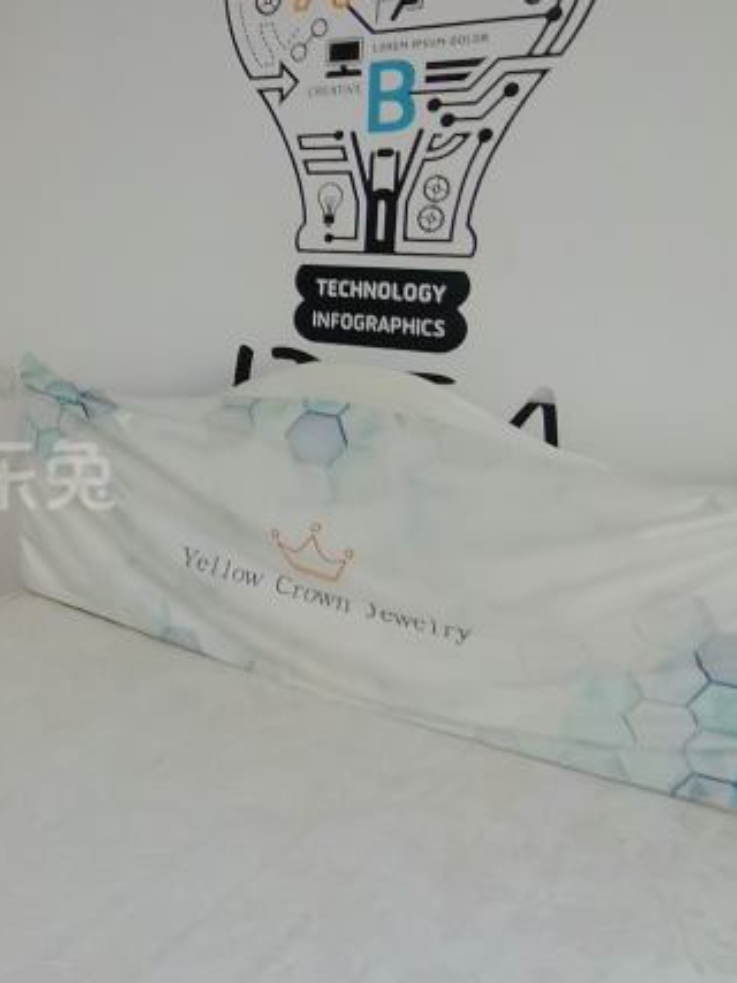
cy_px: 452
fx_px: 1136
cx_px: -69
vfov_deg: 46.8
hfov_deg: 31.9
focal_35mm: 40
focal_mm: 1.68
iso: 160
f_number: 2.2
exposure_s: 1/100
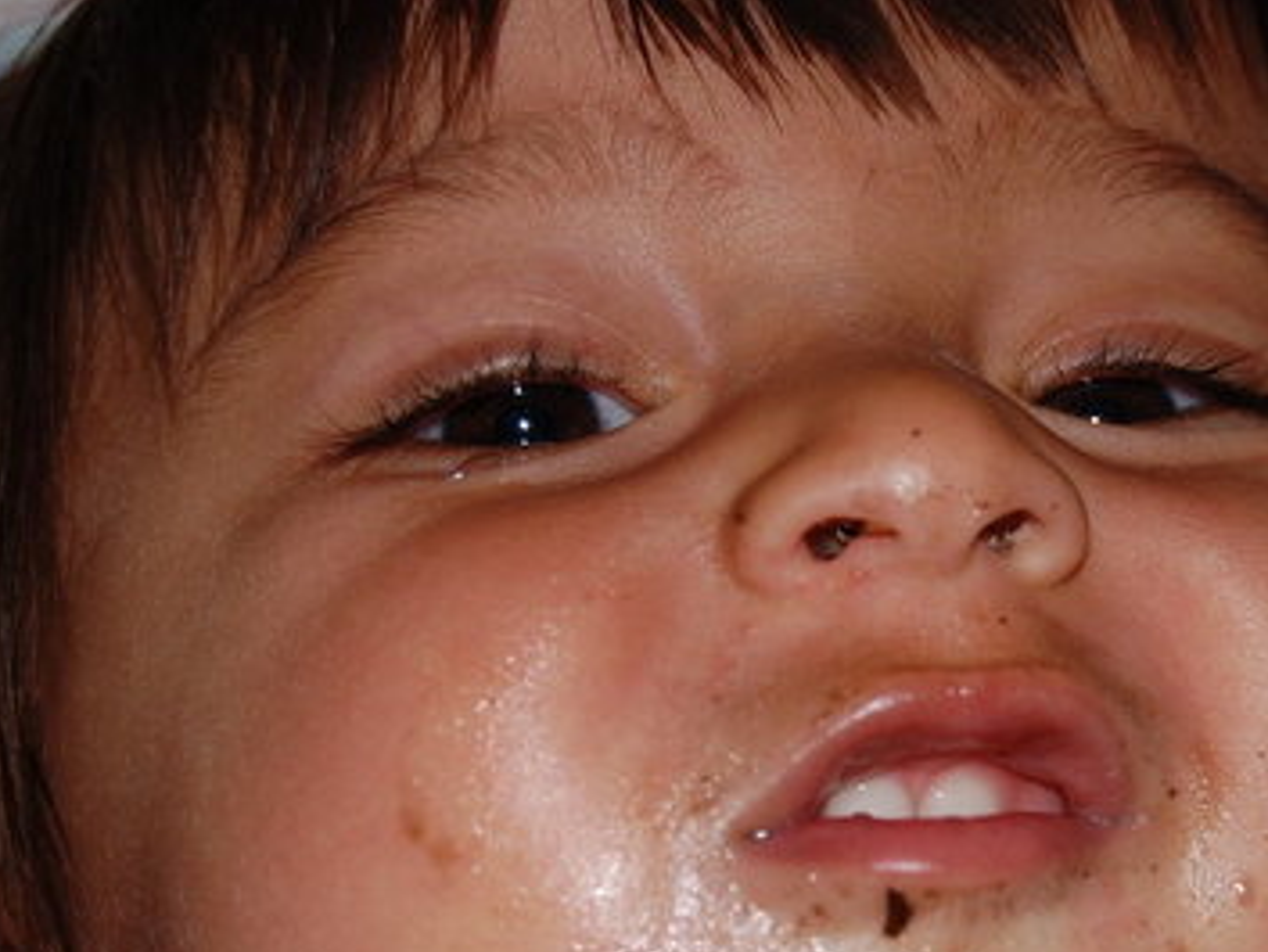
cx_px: 930
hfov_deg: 13.7
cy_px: 762
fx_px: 5272
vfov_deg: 10.3
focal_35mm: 144
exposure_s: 1/125
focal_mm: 55
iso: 200
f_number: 5.6
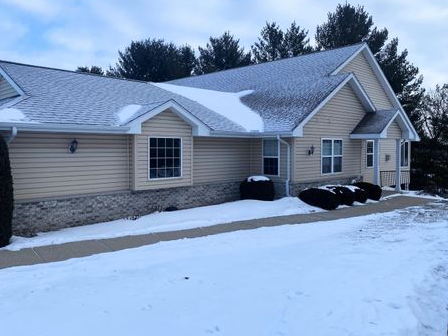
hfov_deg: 61.5
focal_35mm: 29
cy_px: 158
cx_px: 203
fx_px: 375
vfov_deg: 48.2
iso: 32
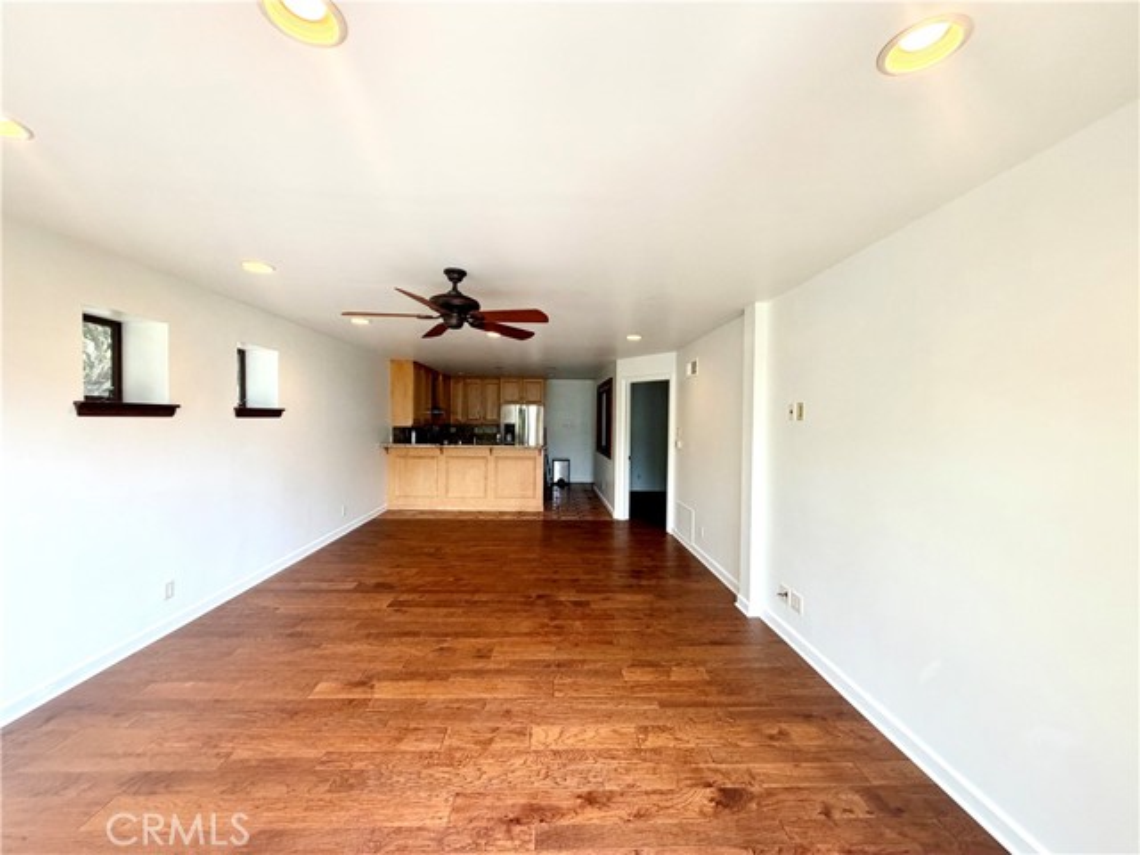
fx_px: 461
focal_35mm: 14
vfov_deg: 85.7
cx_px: 570
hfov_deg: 102.1
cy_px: 428
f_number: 2.2
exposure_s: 1/120
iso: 160
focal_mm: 2.22
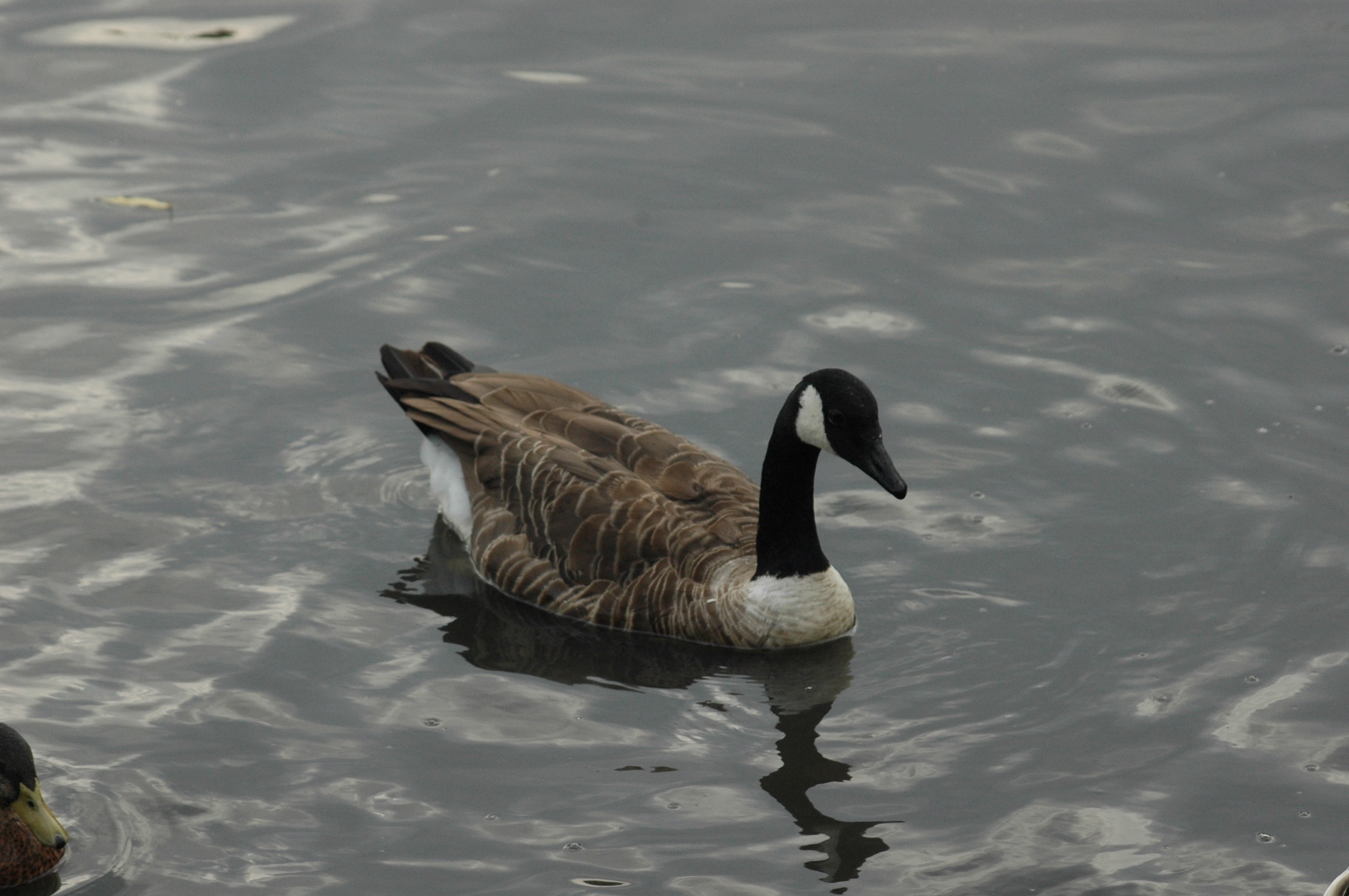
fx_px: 6288
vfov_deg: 8.2
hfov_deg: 12.2
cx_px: 674
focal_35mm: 168
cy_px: 448
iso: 400
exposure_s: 1/640
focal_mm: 112
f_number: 6.3
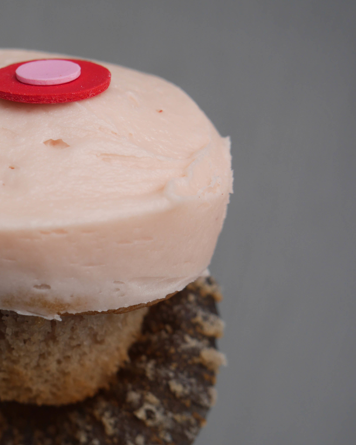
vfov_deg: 33.6
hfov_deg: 26.1
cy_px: 244
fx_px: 738
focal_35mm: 56
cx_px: 25
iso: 200
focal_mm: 19
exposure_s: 1/60
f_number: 4.1
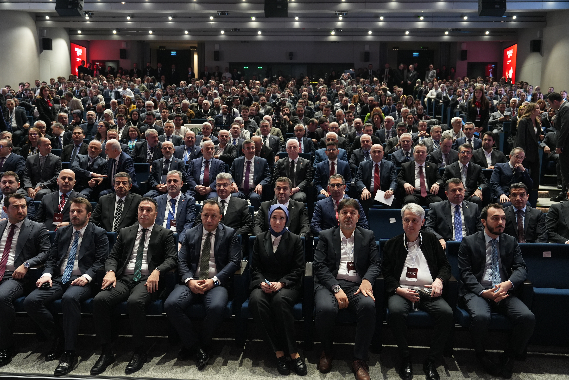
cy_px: 190
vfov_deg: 38.9
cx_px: 284
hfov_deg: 55.8
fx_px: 537
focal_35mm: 34
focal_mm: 34
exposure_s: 1/125
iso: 2500
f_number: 4
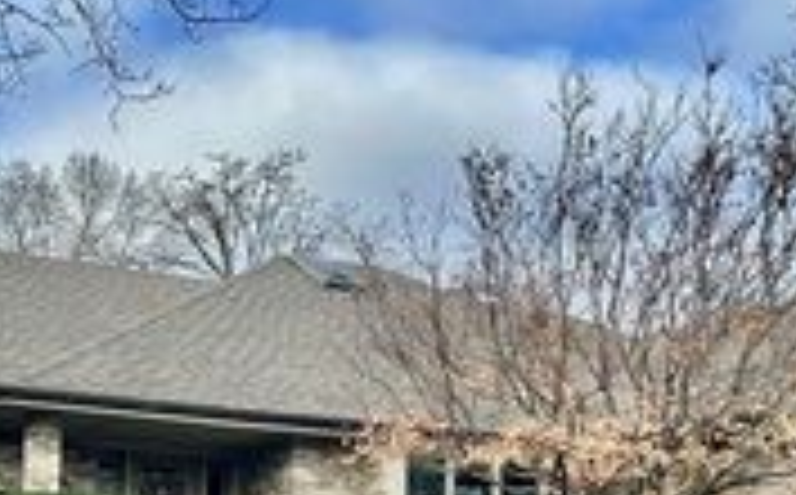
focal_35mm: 72
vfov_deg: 17.1
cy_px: 610
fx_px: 1559
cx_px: 112
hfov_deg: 27.8
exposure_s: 1/1692
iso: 80
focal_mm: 6.86
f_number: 1.78
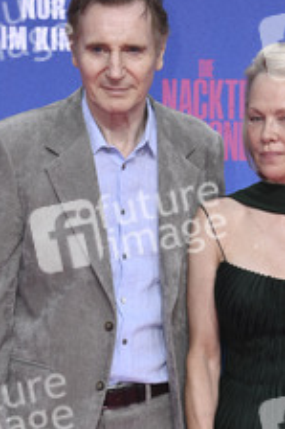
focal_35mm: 175
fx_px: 2081
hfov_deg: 7.8
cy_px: 324
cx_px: 184
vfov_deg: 11.7
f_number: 6.3
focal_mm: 98
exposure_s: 1/250
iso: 250
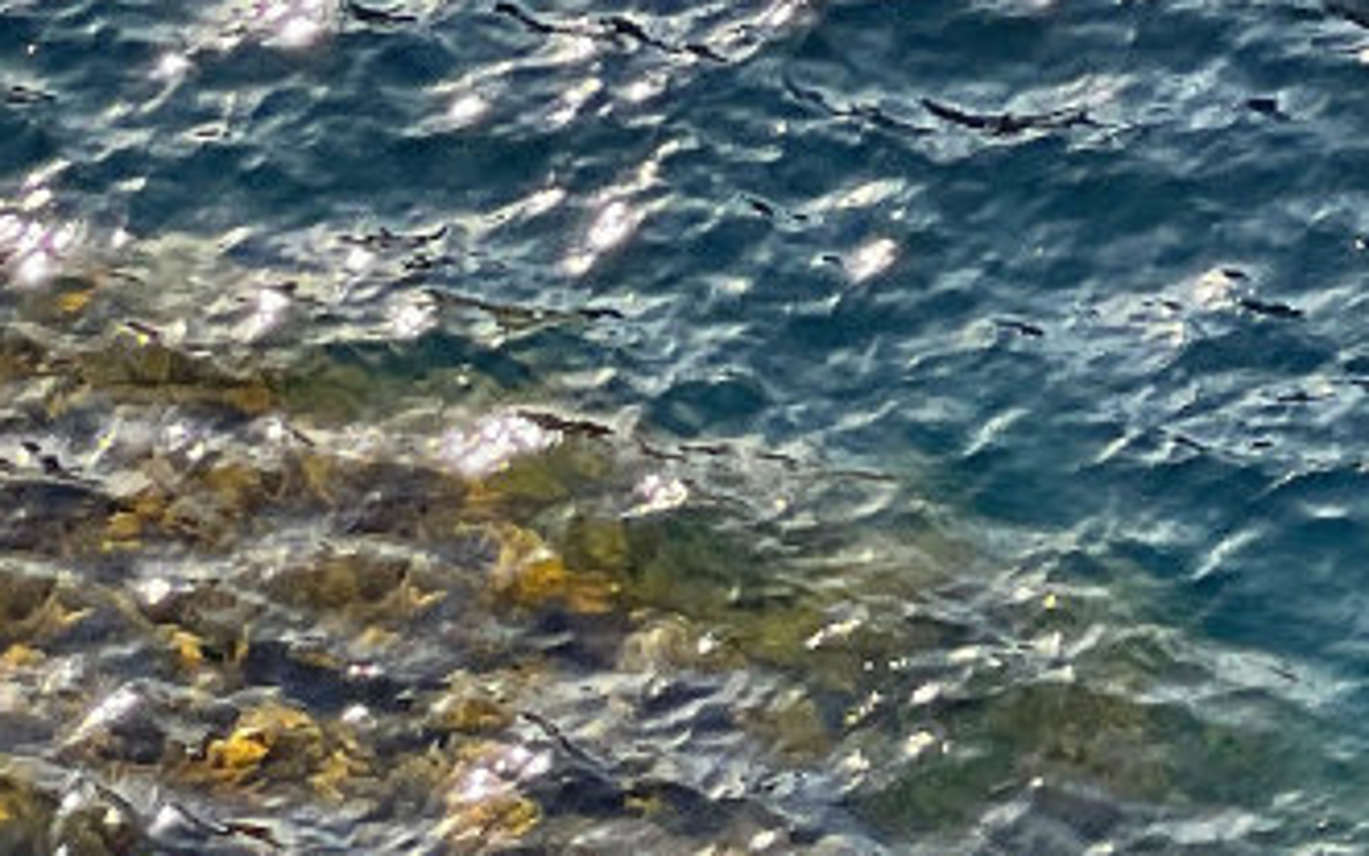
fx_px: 14703
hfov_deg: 5.3
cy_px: 1646
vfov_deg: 3.3
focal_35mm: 394
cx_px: -546
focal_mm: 9
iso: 40
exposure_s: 1/153
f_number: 2.8
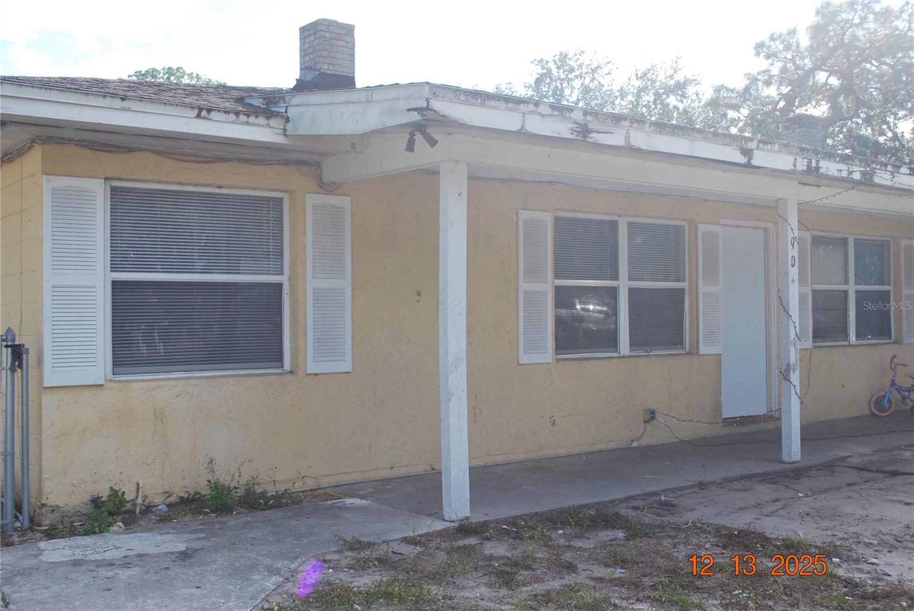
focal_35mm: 39
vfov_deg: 34.3
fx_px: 991
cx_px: 457
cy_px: 306
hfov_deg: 49.5
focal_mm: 26
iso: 100
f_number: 6.3
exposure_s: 1/160
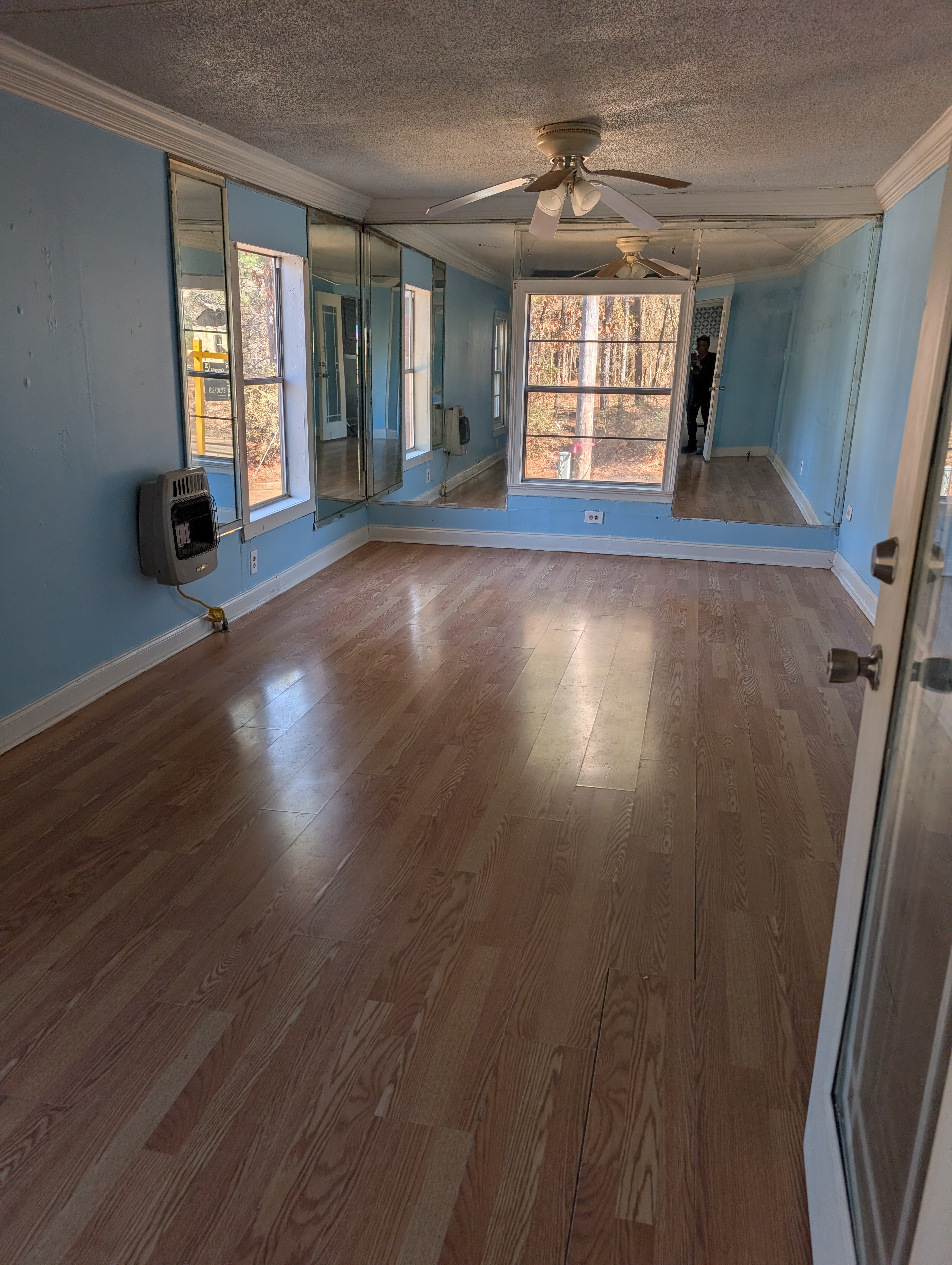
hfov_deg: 56.9
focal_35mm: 24
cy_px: 632
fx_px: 878
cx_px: 476
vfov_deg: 71.5
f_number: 1.68
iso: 23
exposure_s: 1/690
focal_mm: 6.9
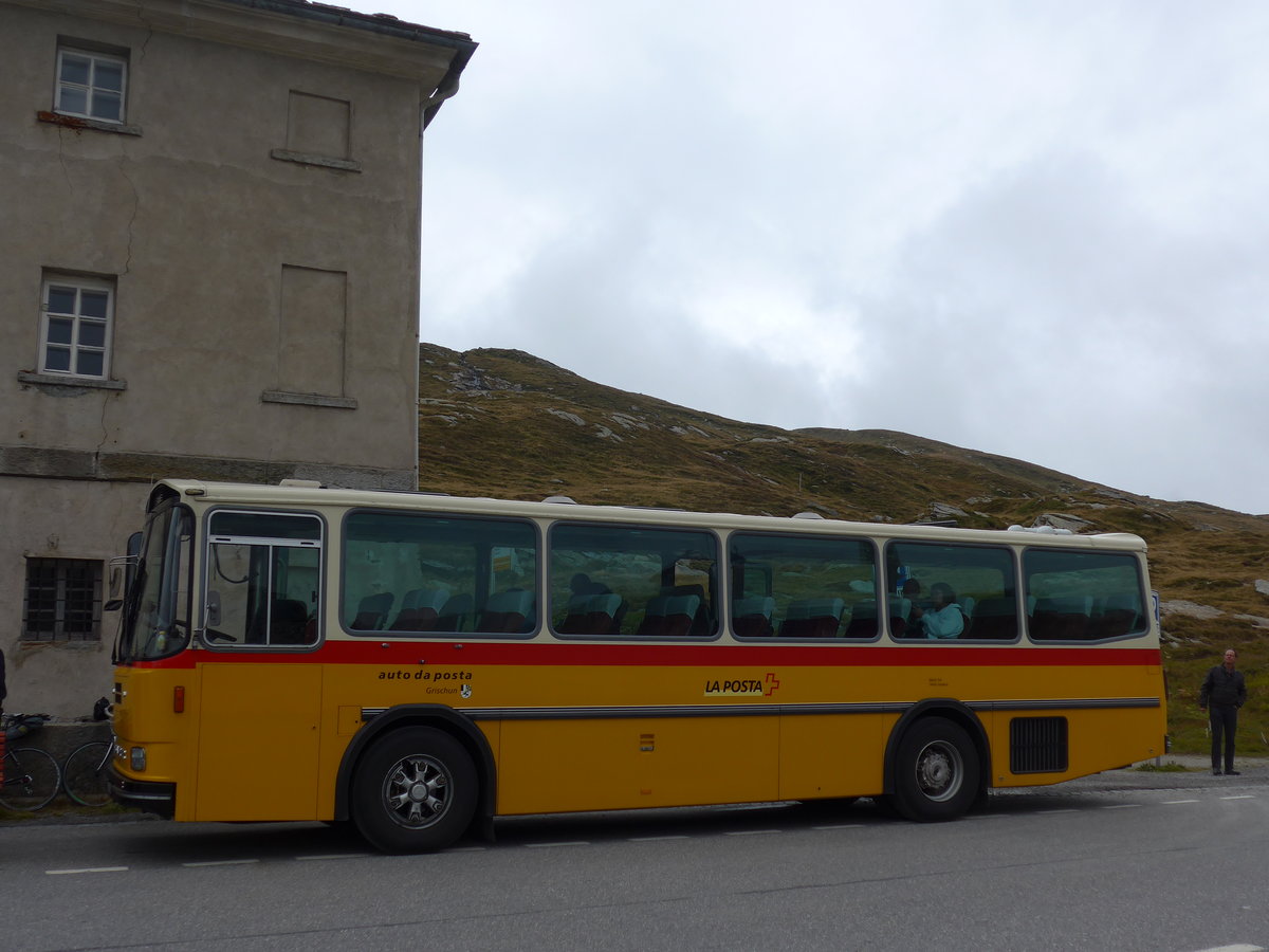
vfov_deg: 39.7
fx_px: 1320
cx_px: 634
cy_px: 476
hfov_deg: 51.4
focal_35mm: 36
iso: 80
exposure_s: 1/1000
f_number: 2.8
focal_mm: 7.5
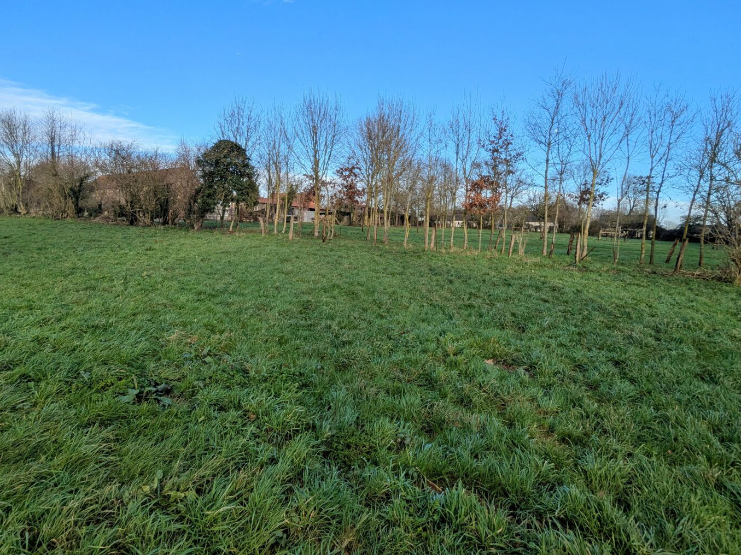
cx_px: 356
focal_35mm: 17
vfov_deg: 74.7
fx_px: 364
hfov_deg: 91.0
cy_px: 264
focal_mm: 2.35
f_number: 2.2
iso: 51
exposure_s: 1/585
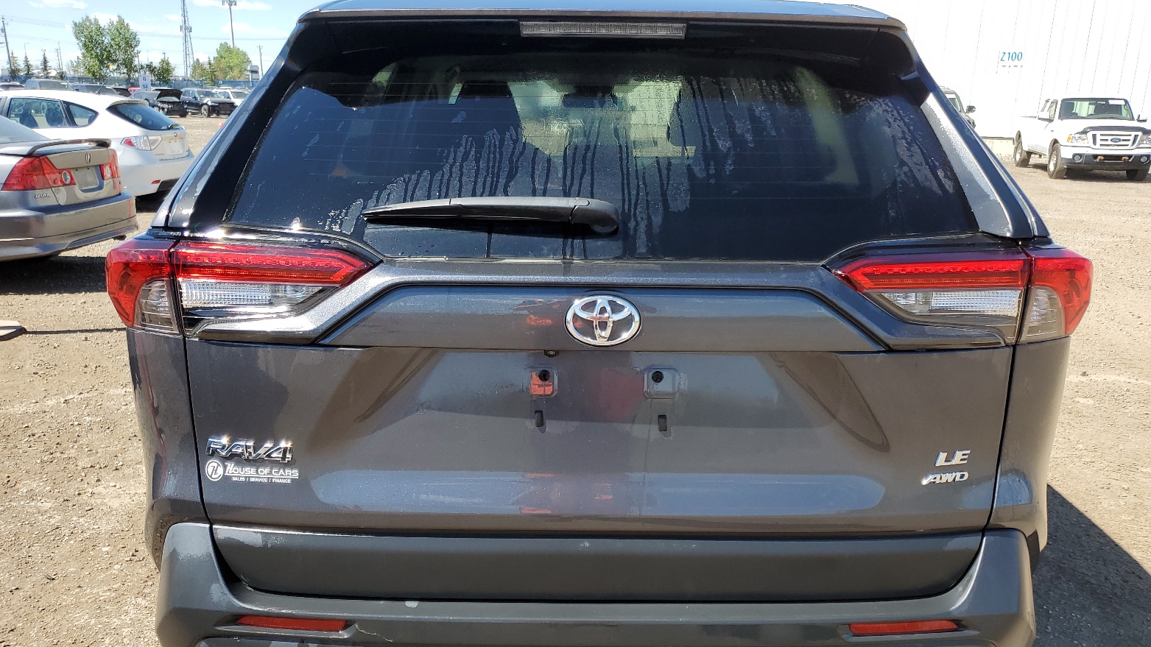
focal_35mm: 29
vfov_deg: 40.0
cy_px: 381
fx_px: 885
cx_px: 578
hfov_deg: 66.1
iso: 50
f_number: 1.5
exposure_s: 1/1429
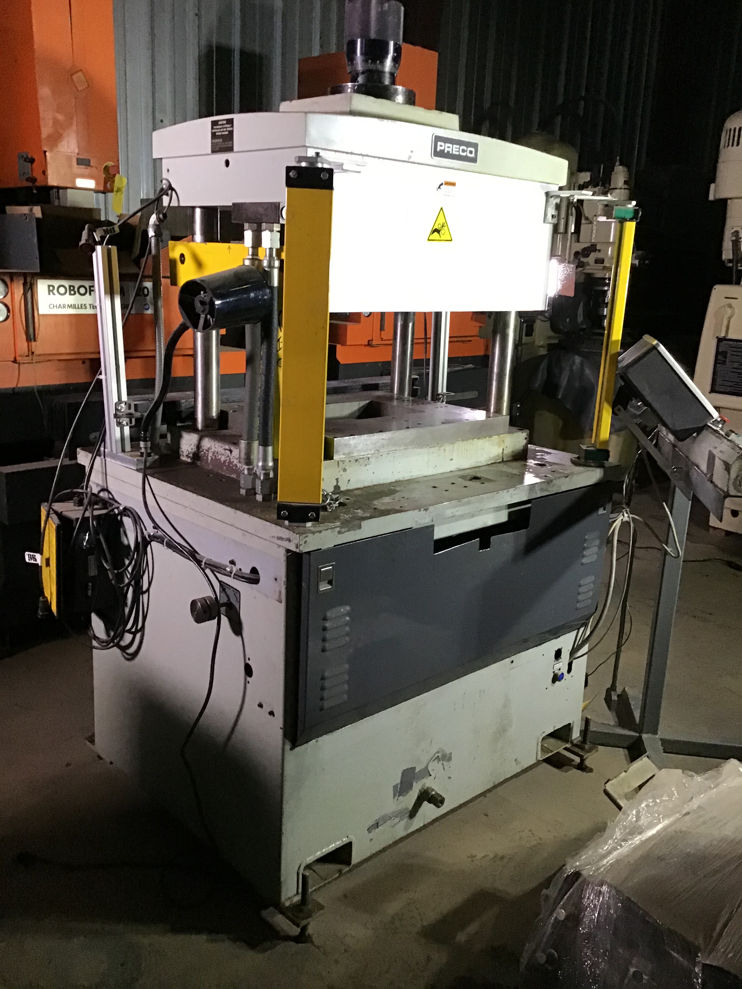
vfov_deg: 58.4
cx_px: 371
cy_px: 494
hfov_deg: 45.4
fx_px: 886
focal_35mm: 31
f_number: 2.4
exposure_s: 1/30
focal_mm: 3.3
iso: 200
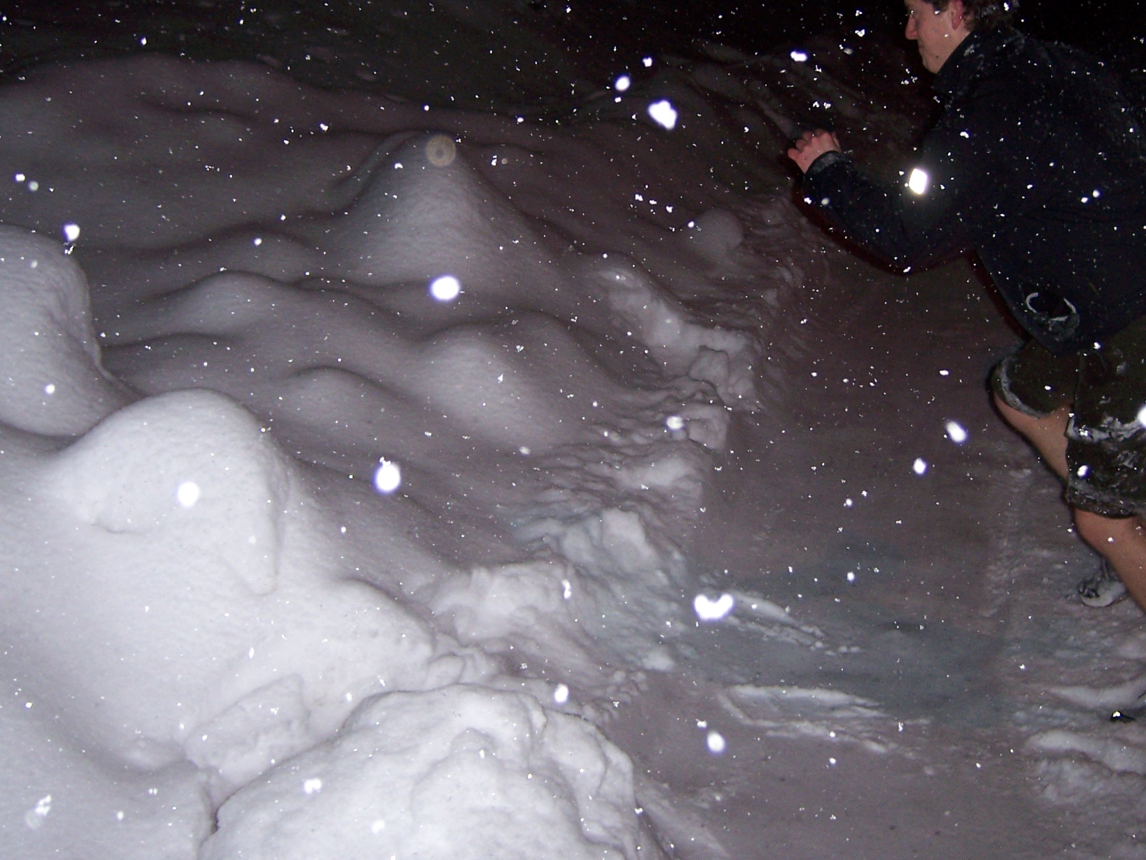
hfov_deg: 41.2
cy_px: 339
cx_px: 610
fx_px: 1523
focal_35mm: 46
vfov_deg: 31.4
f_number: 2.8
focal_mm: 6.2
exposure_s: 1/60
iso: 125
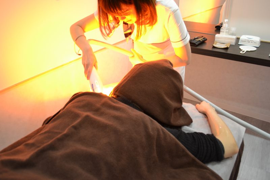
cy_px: 90
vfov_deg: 43.6
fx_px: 225
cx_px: 135
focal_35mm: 30
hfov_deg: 61.9
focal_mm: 20
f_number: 3.8
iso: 640
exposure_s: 1/60
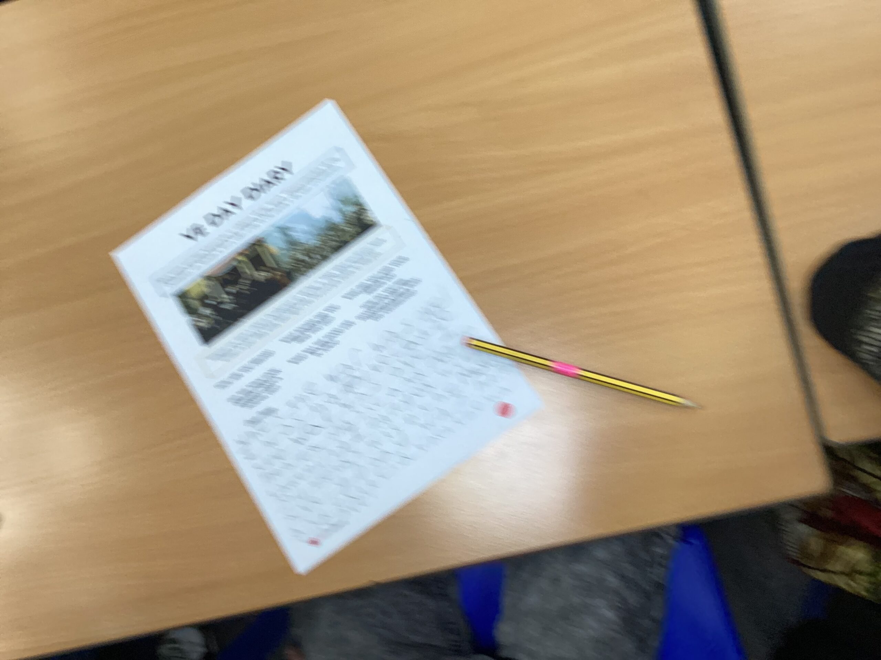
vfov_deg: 45.4
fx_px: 789
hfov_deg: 58.4
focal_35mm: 31
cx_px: 440
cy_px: 330
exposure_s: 1/50
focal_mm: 3.3
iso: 64
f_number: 2.4
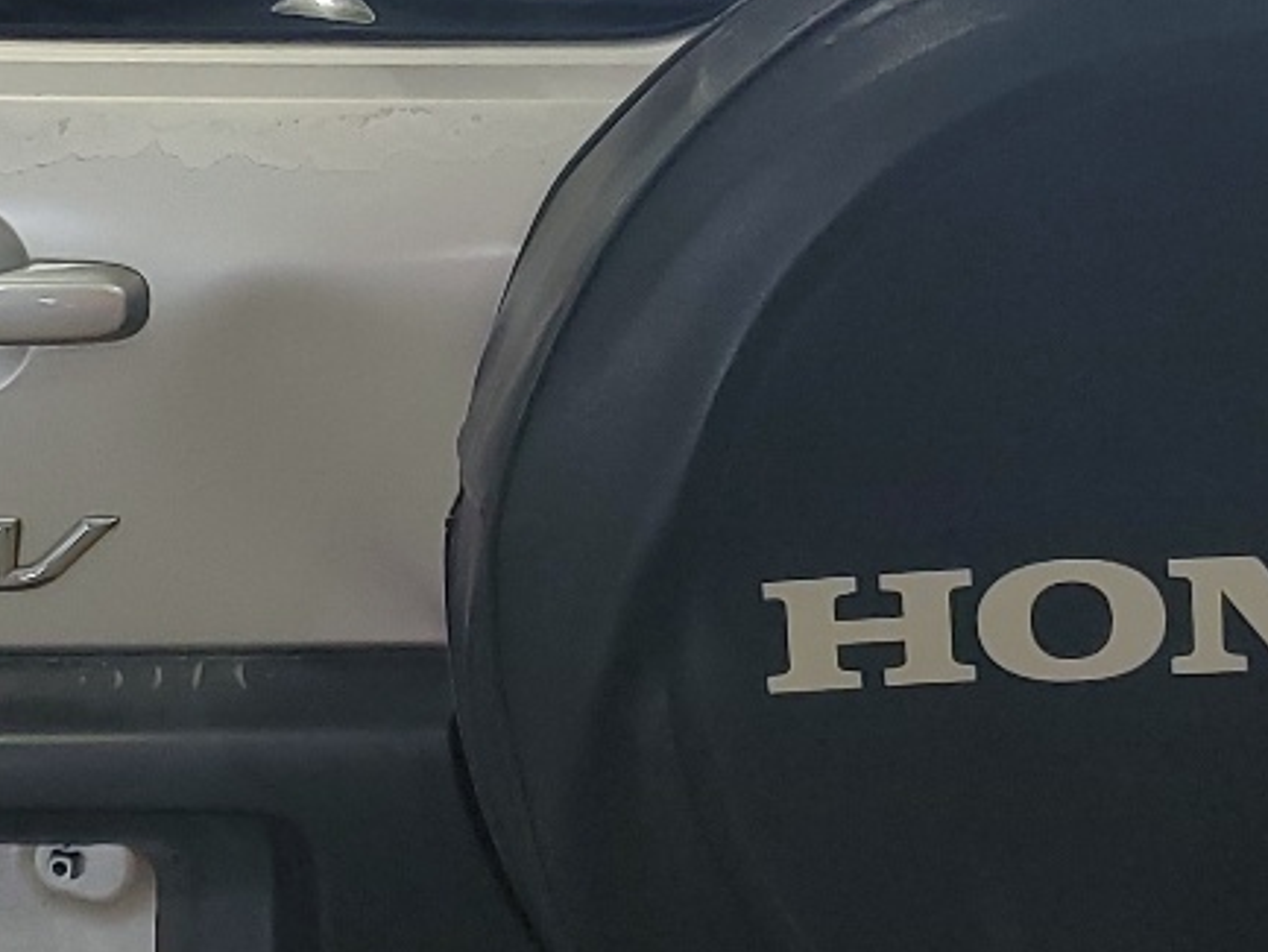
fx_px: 3517
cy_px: 305
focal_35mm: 96
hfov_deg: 20.4
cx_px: 720
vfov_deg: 15.4
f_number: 1.5
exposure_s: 1/120
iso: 63
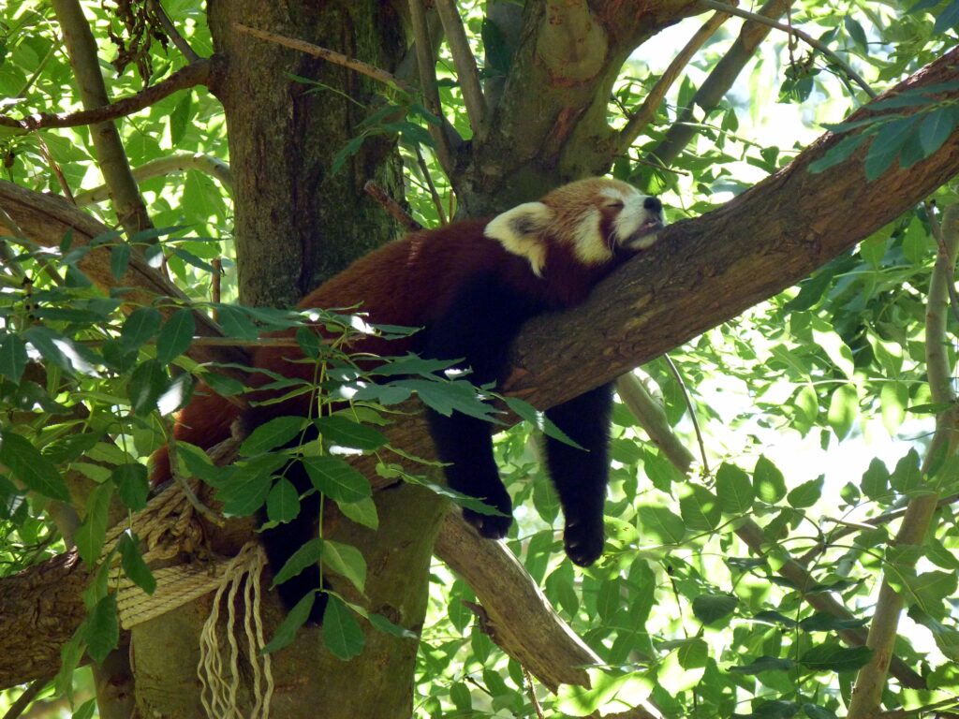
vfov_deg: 3.5
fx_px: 11940
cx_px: 480
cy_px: 360
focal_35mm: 431
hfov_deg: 4.6
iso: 320
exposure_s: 1/100
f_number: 4.3
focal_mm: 77.6
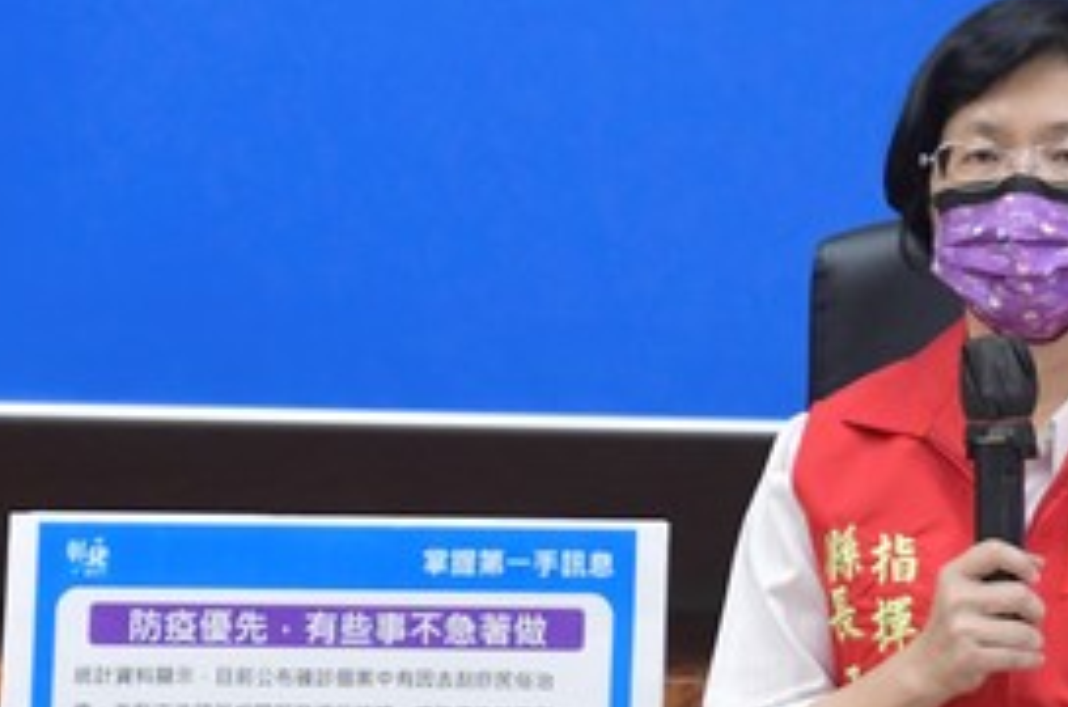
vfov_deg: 5.2
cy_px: 275
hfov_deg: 7.8
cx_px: 1013
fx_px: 7843
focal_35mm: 265
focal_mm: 80
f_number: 5.6
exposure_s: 1/125
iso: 2000
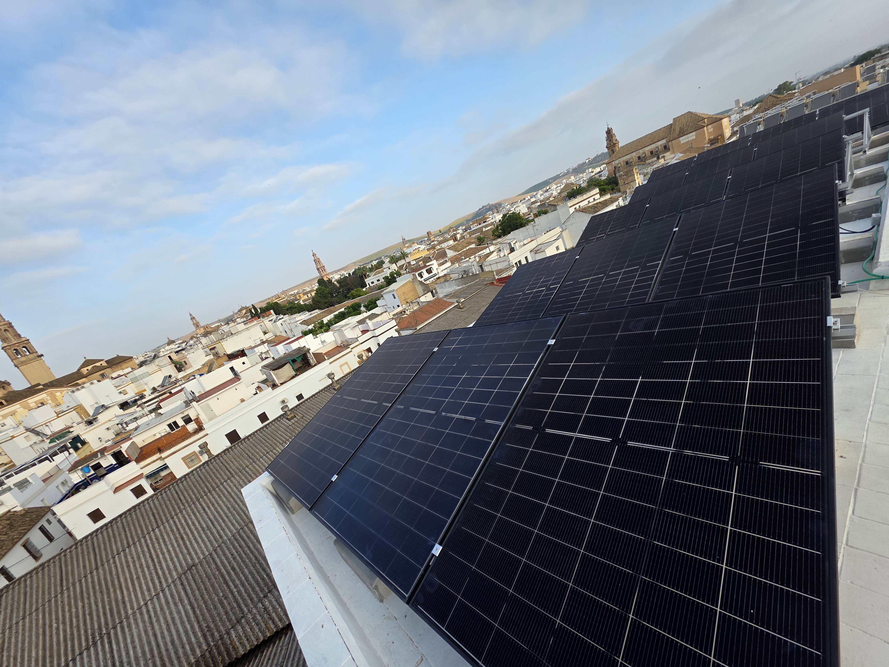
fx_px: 334
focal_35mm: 13
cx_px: 444
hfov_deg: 106.2
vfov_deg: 89.9
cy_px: 334
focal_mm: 2.2
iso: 40
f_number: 1.9
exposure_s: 1/606
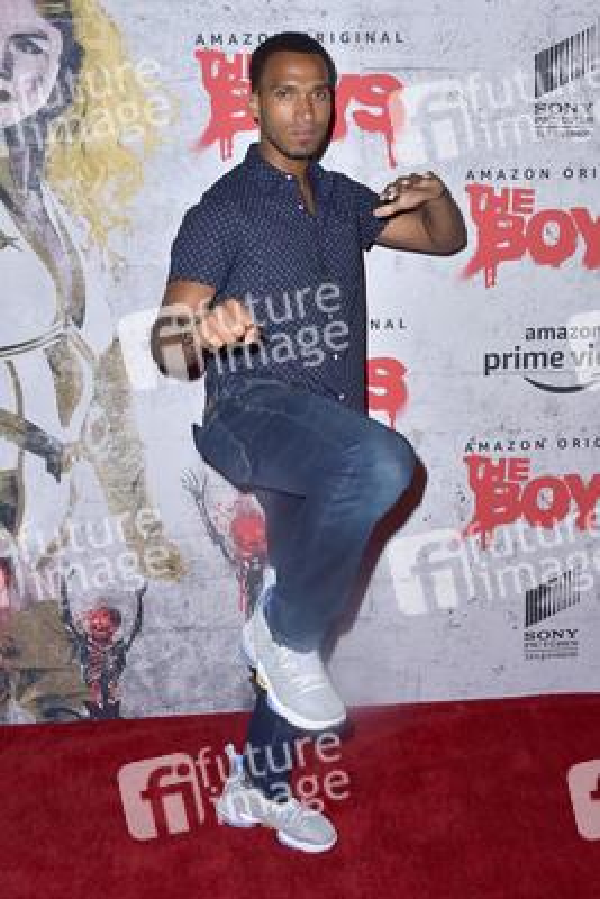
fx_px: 799
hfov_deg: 41.1
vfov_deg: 58.7
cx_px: 300
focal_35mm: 32
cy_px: 450
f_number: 7.1
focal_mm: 32
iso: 320
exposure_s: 1/250
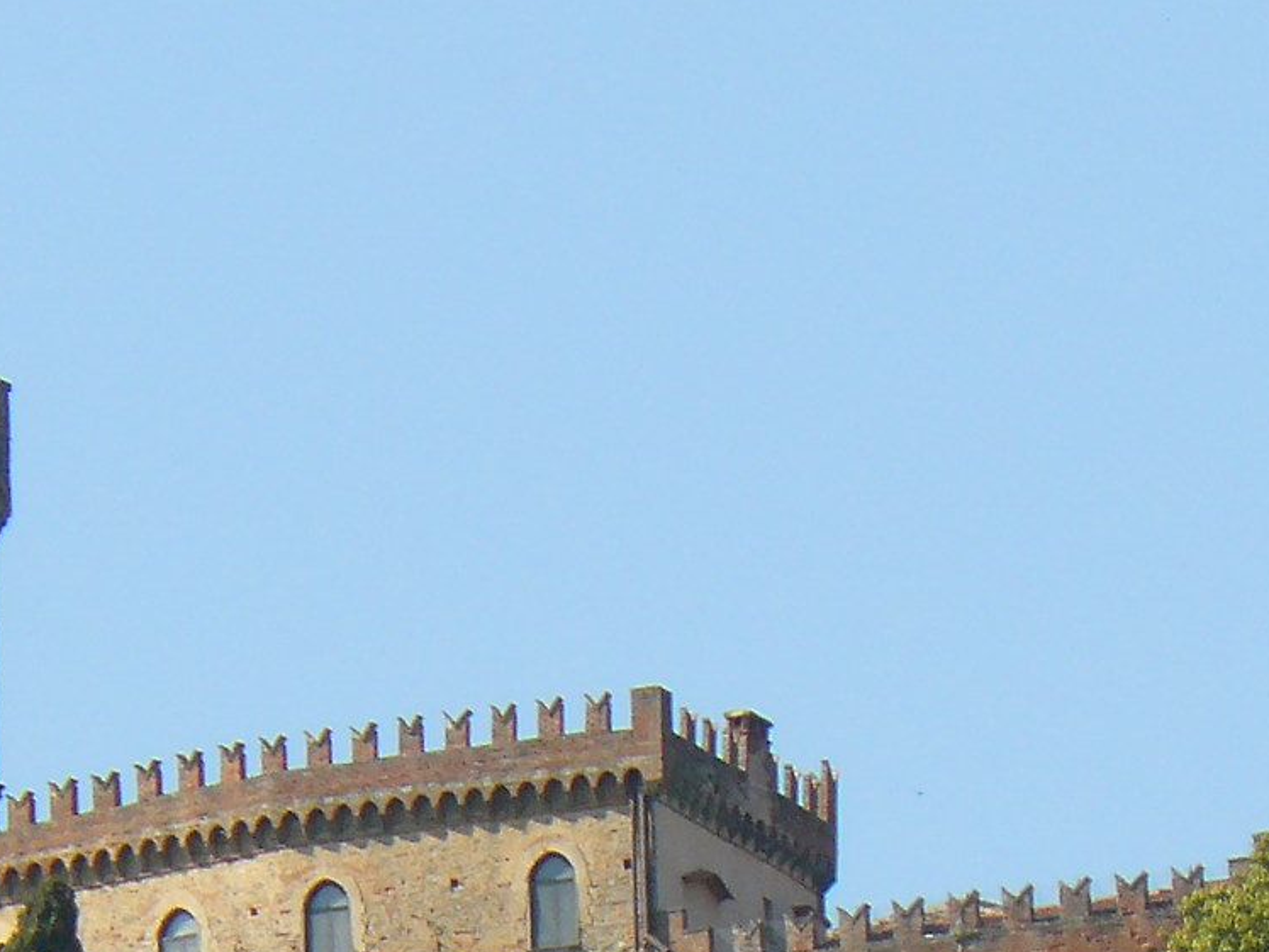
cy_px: 1251
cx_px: 385
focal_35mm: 860
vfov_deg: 1.7
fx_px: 31527
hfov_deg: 2.3
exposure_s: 1/250
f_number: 5.6
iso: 100
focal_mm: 44.7
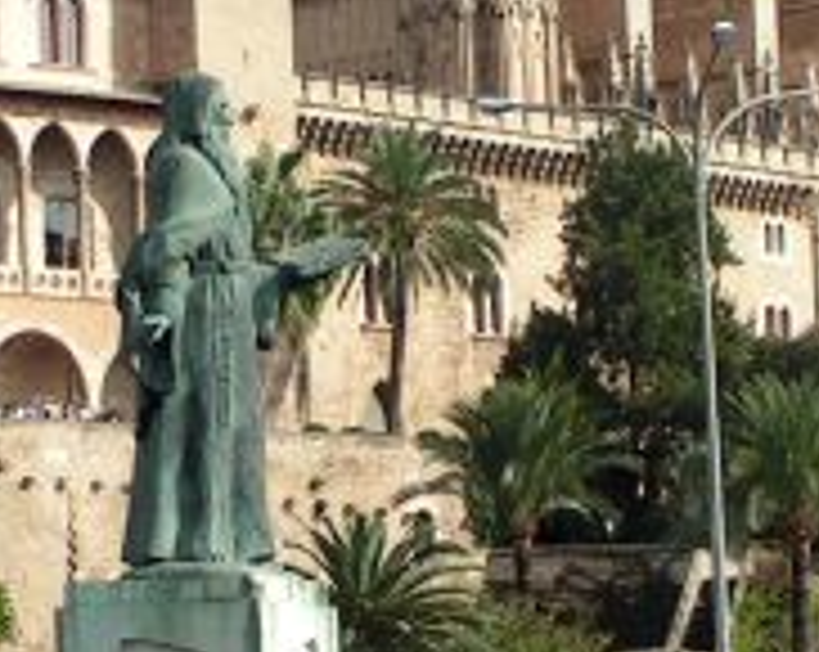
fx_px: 5663
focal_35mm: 234
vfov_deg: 6.6
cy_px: 279
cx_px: 207
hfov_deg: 8.3
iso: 50
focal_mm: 10.5
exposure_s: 1/500
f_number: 5
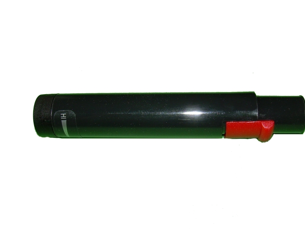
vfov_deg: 33.6
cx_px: 170
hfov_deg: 43.8
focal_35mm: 43
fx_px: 379
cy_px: 113
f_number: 4.6
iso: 50
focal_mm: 6.3
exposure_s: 1/60
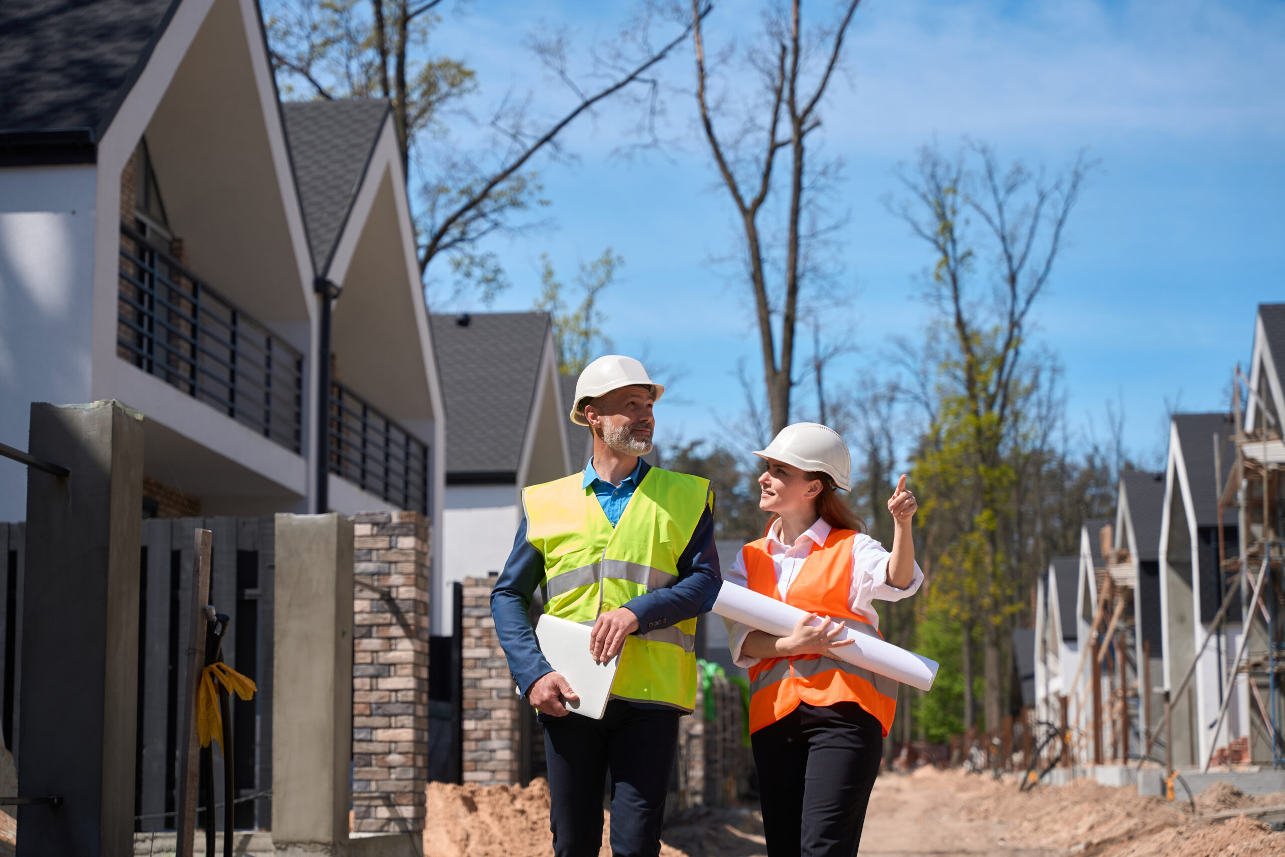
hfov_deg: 28.8
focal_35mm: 70
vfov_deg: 19.5
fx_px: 2499
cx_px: 642
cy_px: 428
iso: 100
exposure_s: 1/1250
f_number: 3.2
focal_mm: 70
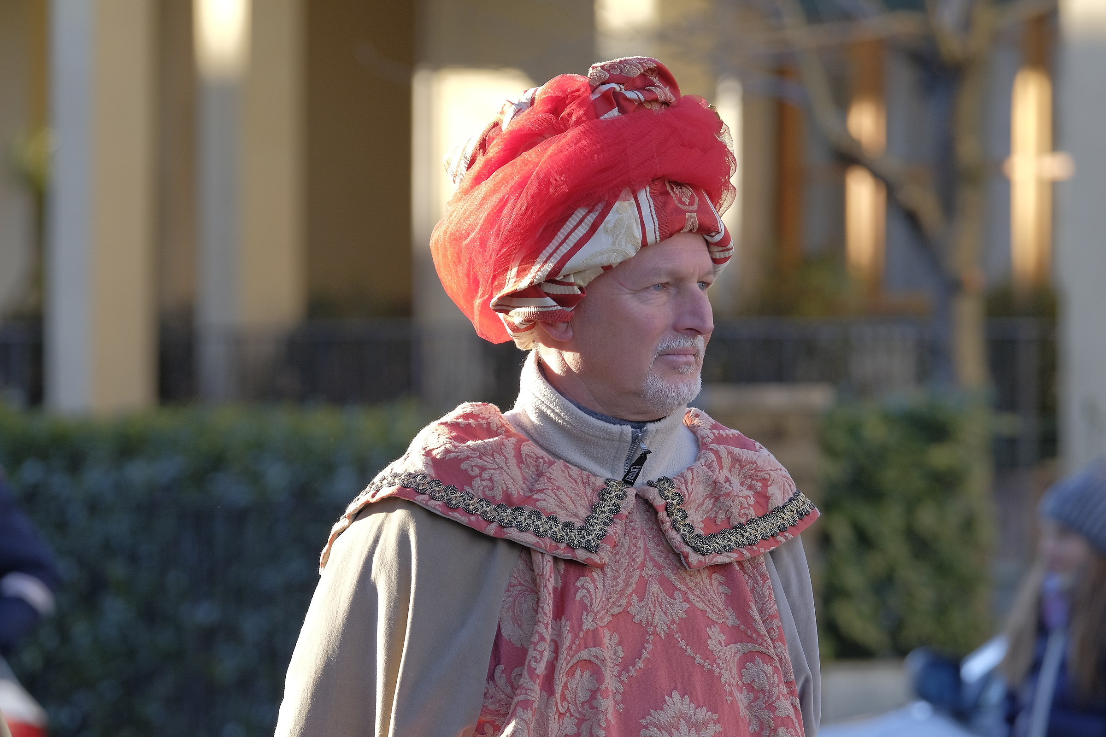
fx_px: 9032
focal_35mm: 294
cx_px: 553
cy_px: 368
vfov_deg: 4.7
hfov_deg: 7.0
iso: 640
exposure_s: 1/250
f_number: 5.6
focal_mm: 196
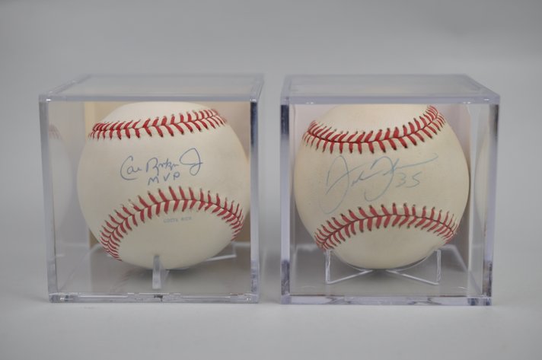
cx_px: 271
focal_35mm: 60
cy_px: 180
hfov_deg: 33.4
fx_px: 902
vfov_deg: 22.6
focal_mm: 40
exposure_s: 1/80
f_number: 4.5
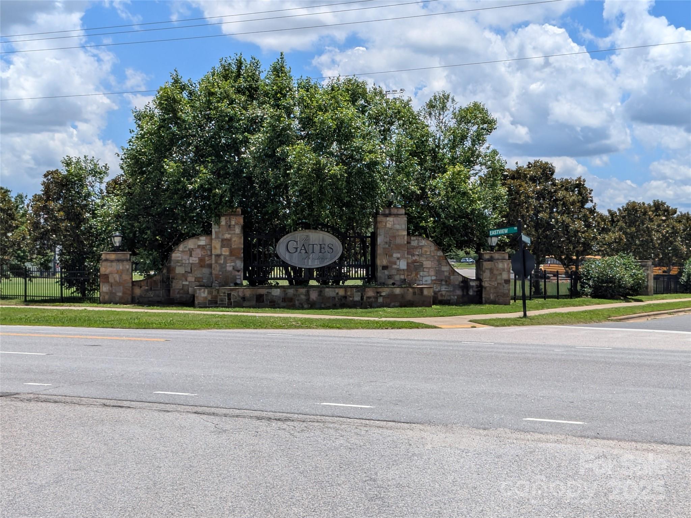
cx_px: 346
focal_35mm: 49
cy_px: 259
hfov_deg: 38.9
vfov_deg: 29.7
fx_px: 978
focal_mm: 4.53
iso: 43
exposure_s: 1/3145
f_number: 1.7
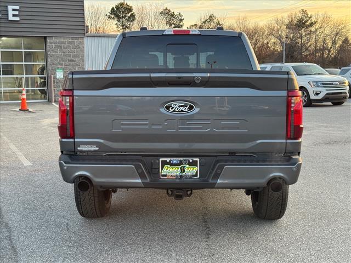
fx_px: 487
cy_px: 132
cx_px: 176
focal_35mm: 48
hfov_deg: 39.7
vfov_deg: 30.3
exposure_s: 1/138
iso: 100
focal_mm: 6.76
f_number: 1.78
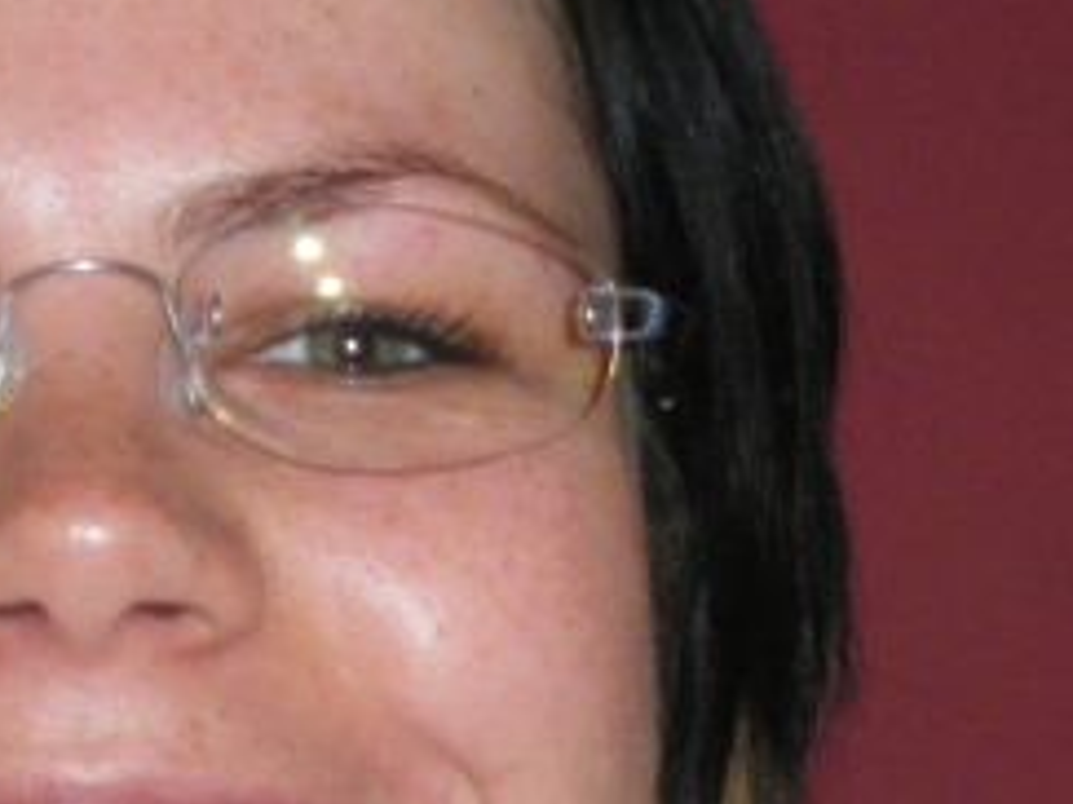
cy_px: 685
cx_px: 84
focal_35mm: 168
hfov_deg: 11.7
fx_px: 5205
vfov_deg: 8.8
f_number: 4.4
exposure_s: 1/60
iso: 400
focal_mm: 9
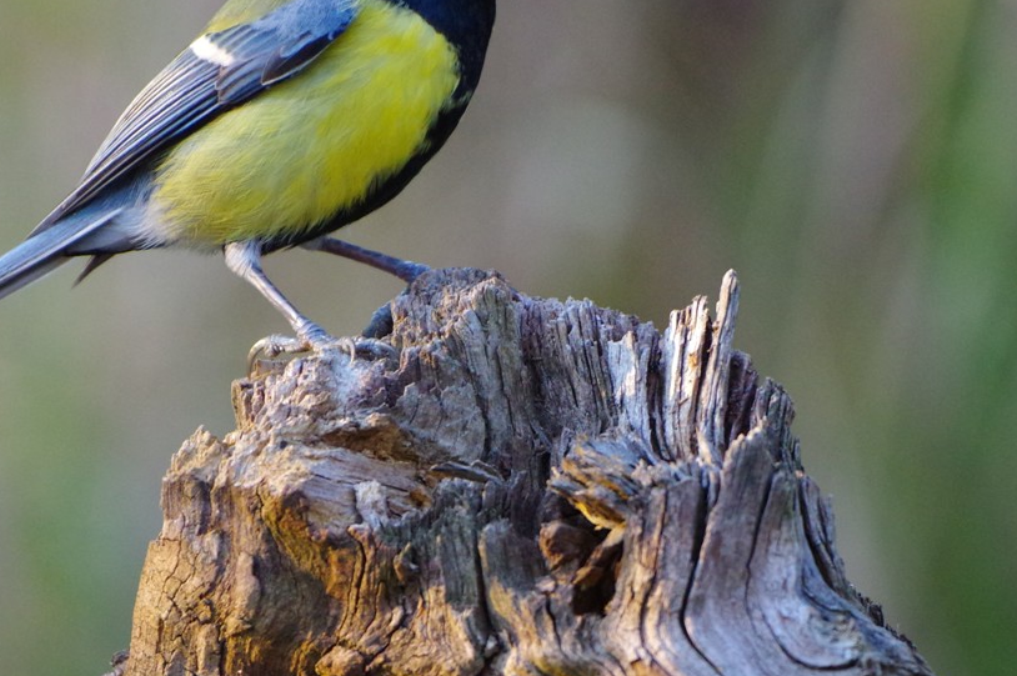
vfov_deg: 1.4
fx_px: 27036
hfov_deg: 2.2
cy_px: 207
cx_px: 513
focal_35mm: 958
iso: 1600
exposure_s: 1/250
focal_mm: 450
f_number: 5.6
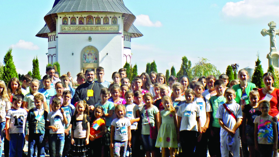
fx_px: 473
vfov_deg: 18.8
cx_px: 82
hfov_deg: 32.4
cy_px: 54
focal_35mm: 64
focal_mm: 6.6
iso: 80
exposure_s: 1/800
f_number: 3.5
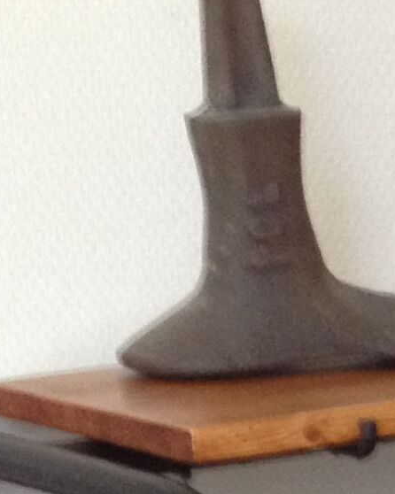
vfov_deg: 8.9
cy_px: 1097
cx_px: 766
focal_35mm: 200
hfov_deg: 7.4
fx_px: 2924
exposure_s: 1/20
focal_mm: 4.28
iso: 125
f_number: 2.4
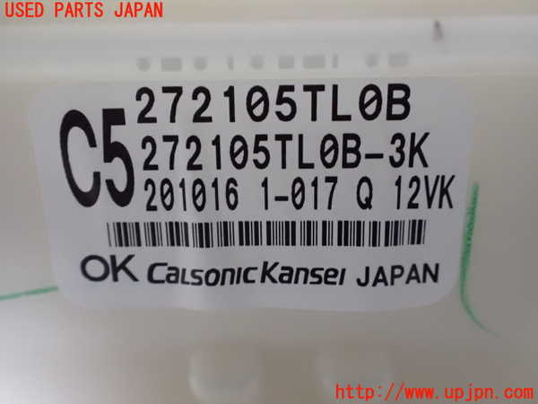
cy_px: 202
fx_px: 466
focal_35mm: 30
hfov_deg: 60.0
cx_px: 269
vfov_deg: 46.8
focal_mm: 5.4
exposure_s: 1/25
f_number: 2.3
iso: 1600
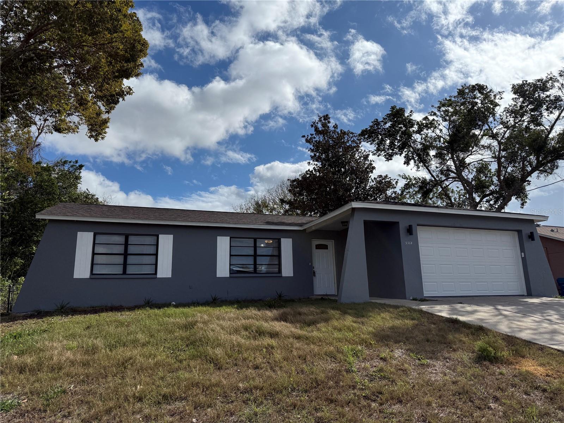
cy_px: 212
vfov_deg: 56.8
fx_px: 391
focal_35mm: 24
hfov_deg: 71.6
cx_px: 282
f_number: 1.78
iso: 125
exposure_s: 1/14286
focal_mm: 6.76
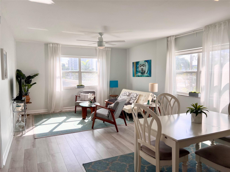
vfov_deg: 53.1
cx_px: 115
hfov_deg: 67.3
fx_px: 173
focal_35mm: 26
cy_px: 86
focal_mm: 5.7
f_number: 1.5
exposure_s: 1/1100
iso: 50
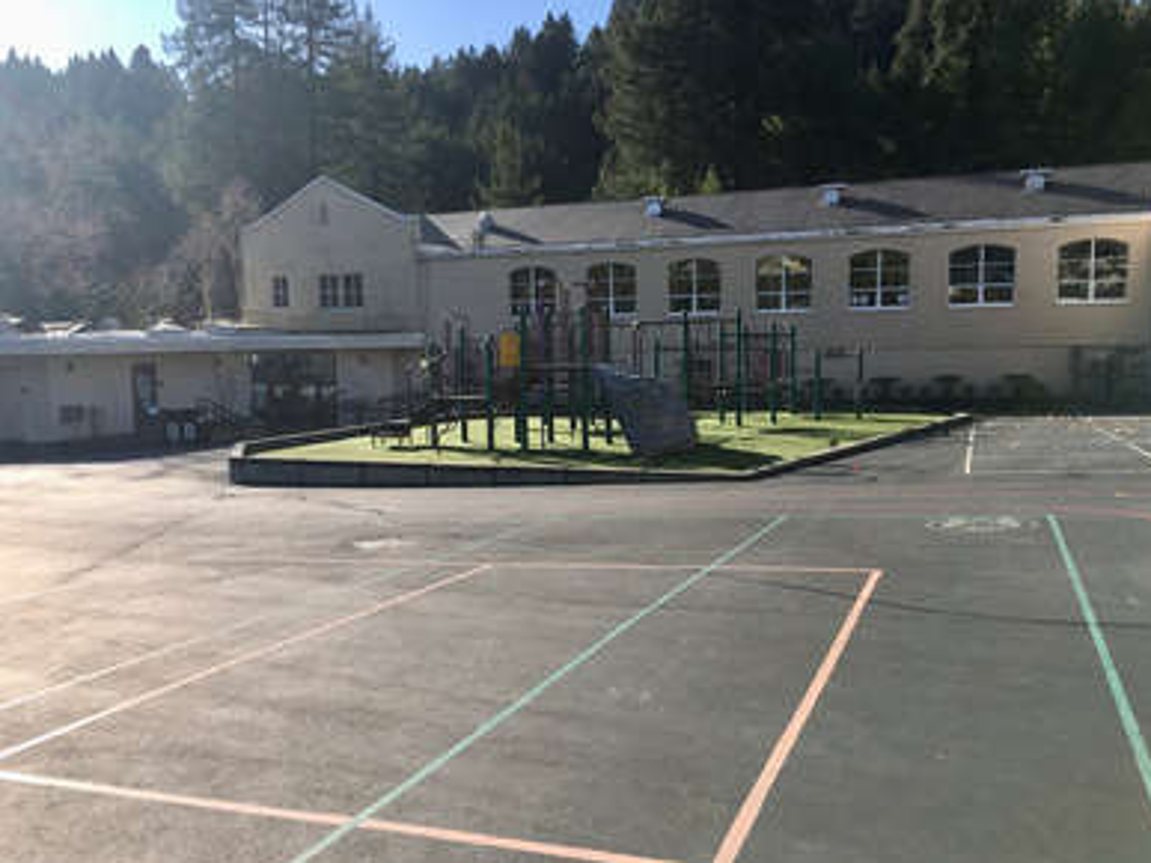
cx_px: 592
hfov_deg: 60.0
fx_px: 997
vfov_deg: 46.8
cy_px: 443
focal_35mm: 30
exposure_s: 1/1261
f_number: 2.2
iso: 25
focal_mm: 4.15
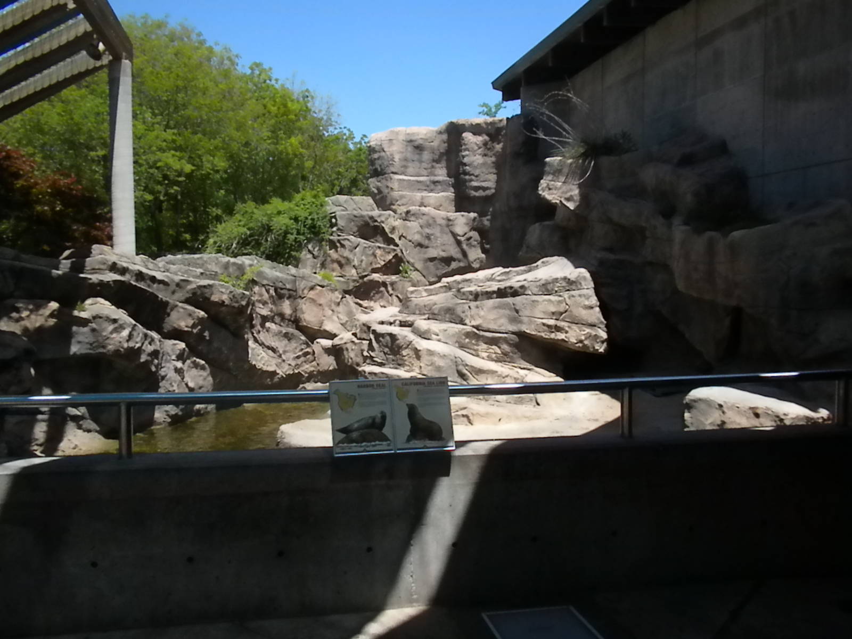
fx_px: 911
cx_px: 426
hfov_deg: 50.1
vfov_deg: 38.7
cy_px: 320
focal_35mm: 37
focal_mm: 6.6
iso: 640
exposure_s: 1/612
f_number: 10
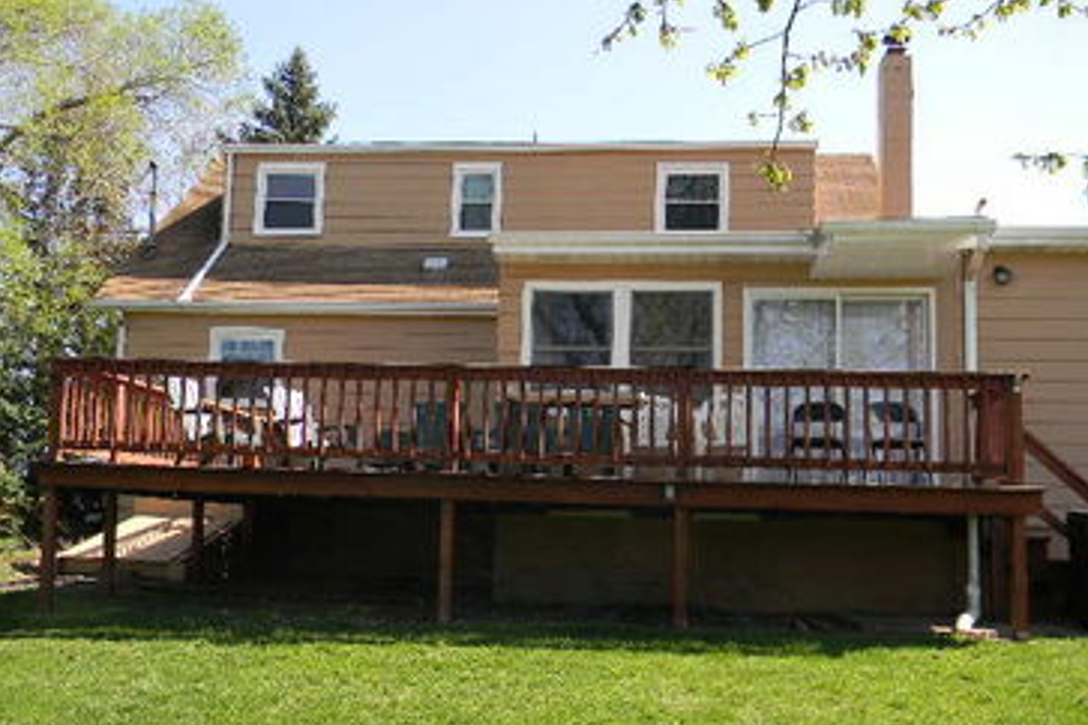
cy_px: 383
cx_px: 540
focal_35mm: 38
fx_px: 1148
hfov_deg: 50.7
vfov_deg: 35.0
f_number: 3.7
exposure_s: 1/304
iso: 80
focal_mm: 6.4
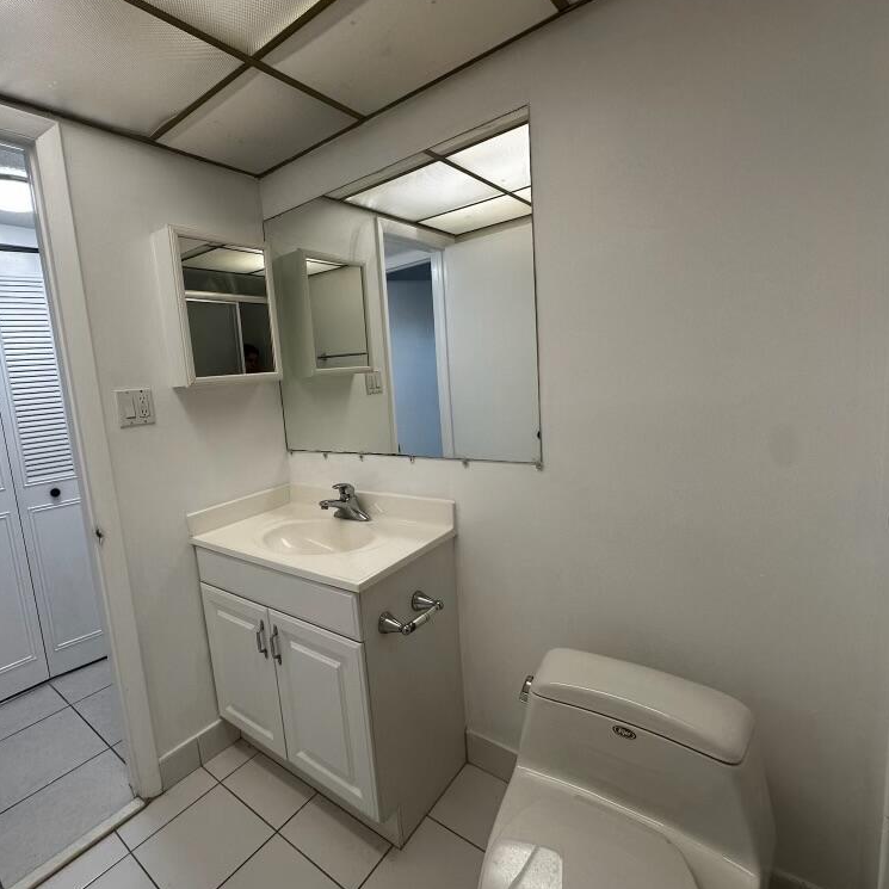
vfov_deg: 84.0
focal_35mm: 17
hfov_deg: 83.0
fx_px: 494
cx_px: 359
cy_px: 443
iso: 100
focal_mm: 2.22
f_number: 2.2
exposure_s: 1/120
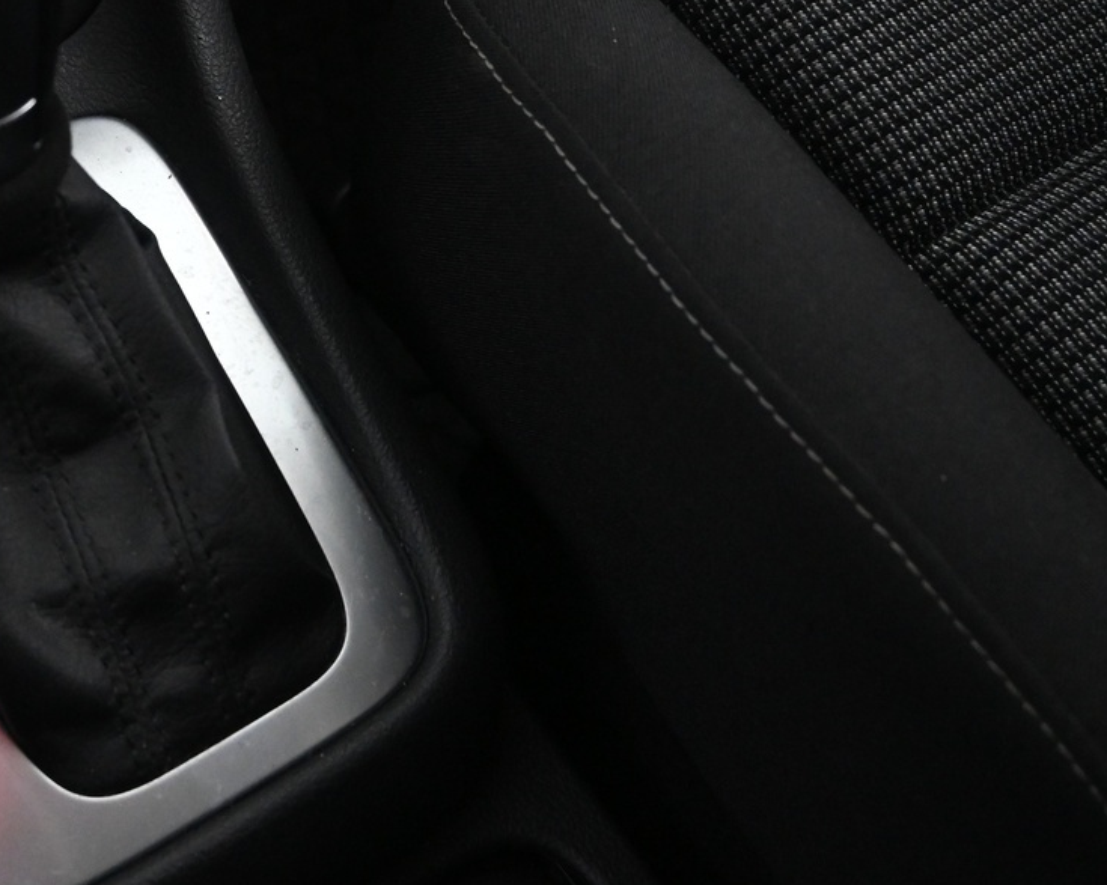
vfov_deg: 25.0
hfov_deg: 29.3
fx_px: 1983
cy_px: 256
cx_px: 23
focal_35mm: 61
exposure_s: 1/30
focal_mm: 19.5
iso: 3200
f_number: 3.8
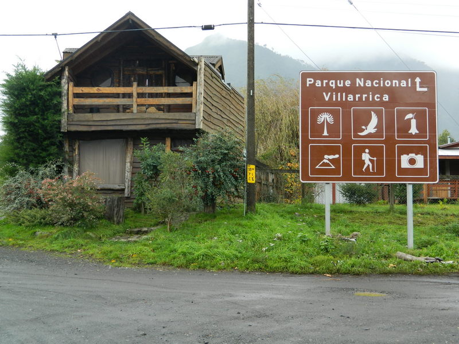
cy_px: 172
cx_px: 230
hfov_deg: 40.4
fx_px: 623
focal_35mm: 47
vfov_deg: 30.9
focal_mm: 8.4
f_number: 3.6
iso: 80
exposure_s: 1/60
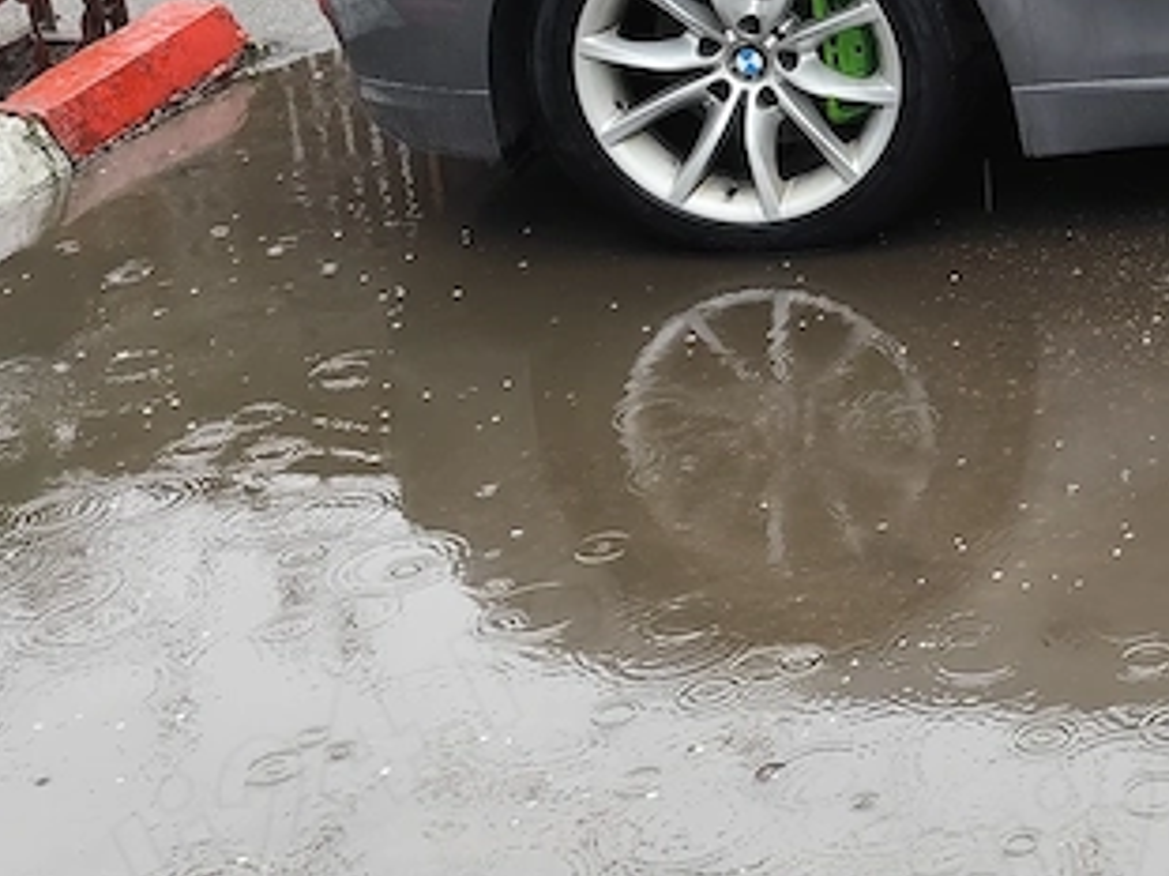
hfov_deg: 23.2
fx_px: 2498
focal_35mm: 74
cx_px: 1545
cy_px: -38
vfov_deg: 19.2
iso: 64
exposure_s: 1/100
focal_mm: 6.19
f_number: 1.65
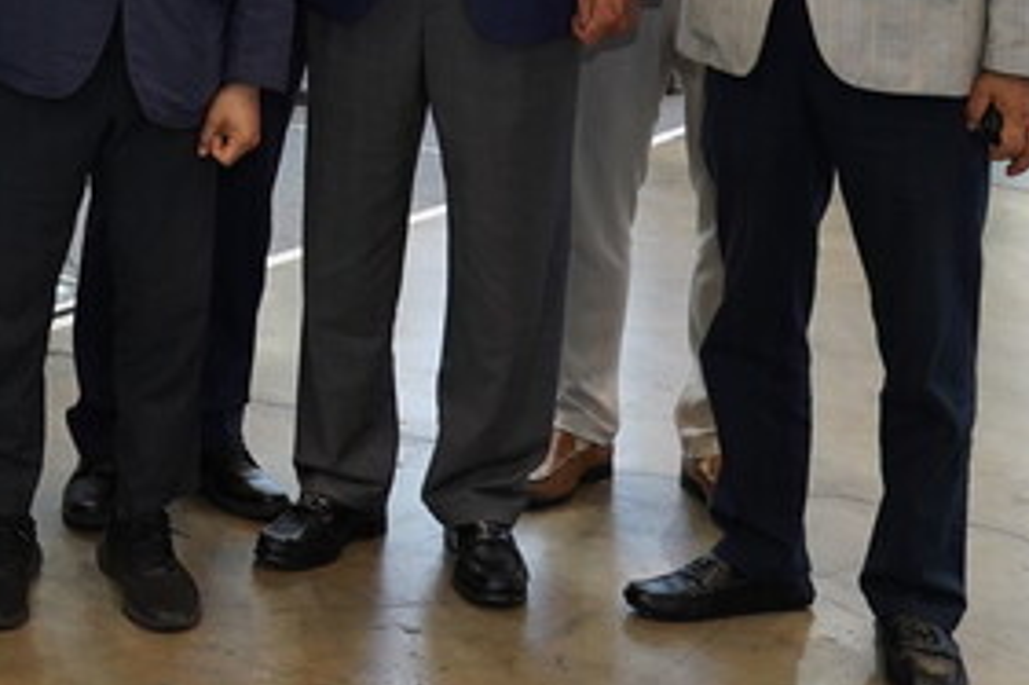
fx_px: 2342
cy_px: -278
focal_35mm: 82
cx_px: -308
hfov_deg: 22.2
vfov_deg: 15.6
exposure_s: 1/250
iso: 1600
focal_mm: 24
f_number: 4.5
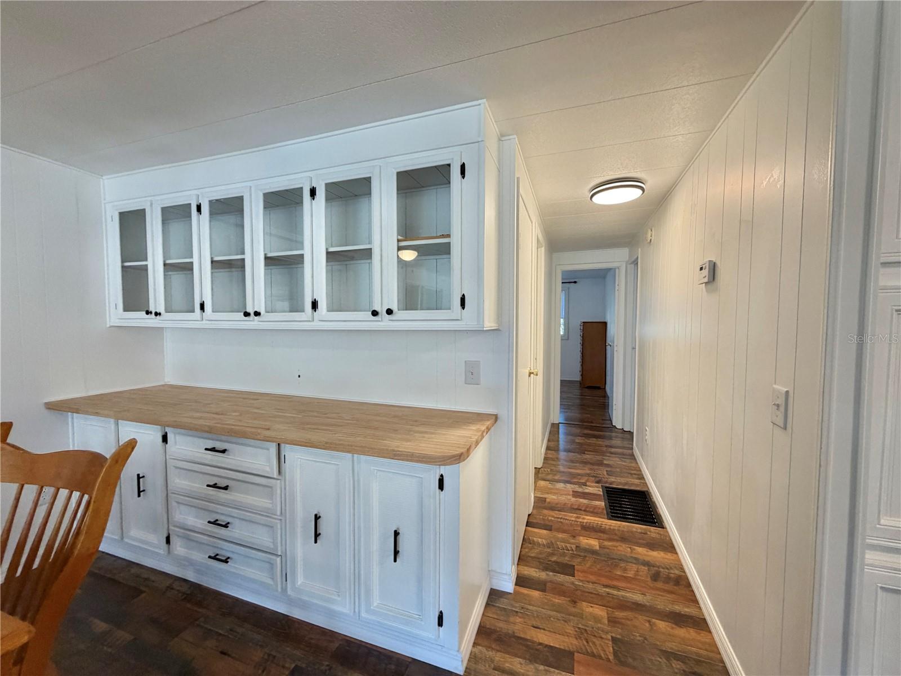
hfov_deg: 102.1
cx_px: 450
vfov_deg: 85.7
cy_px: 338
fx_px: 364
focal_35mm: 14
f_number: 2.2
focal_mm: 2.22
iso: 250
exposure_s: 1/120
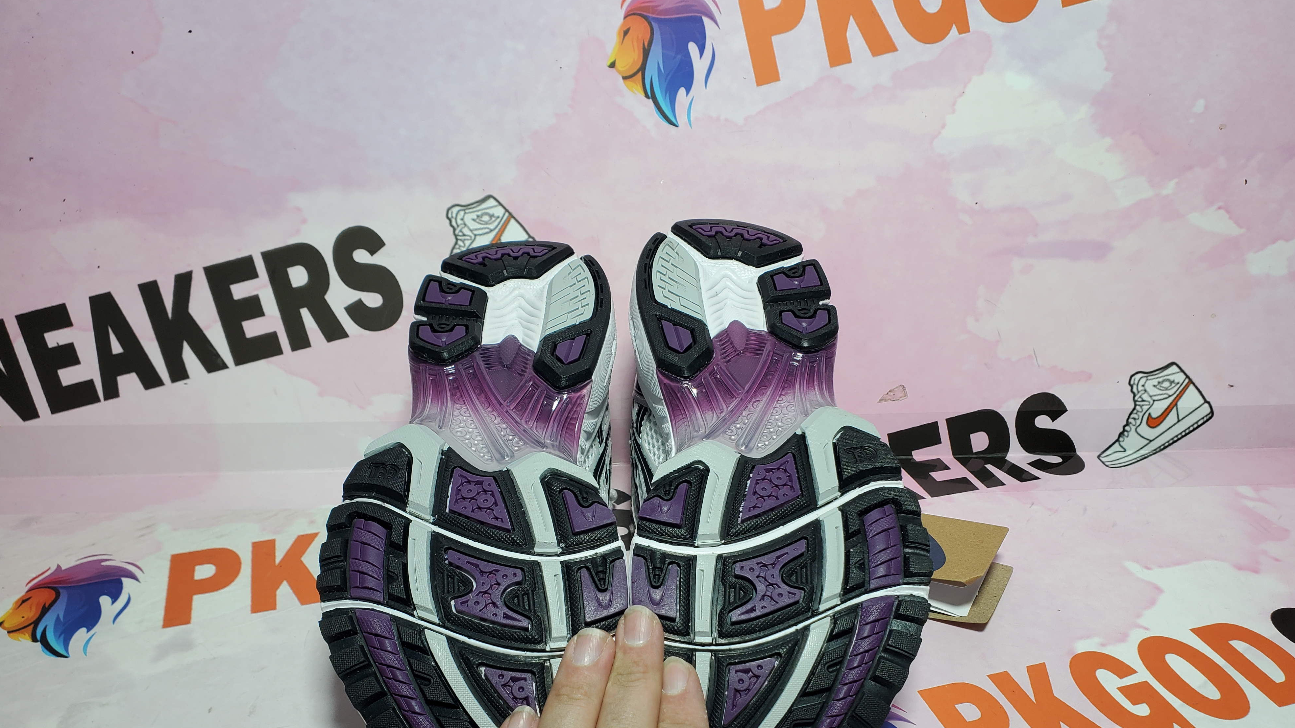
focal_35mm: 29
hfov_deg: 66.1
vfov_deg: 39.9
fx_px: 996
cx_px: 651
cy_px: 464
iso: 50
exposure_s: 1/267
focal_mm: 4.3
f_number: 2.4
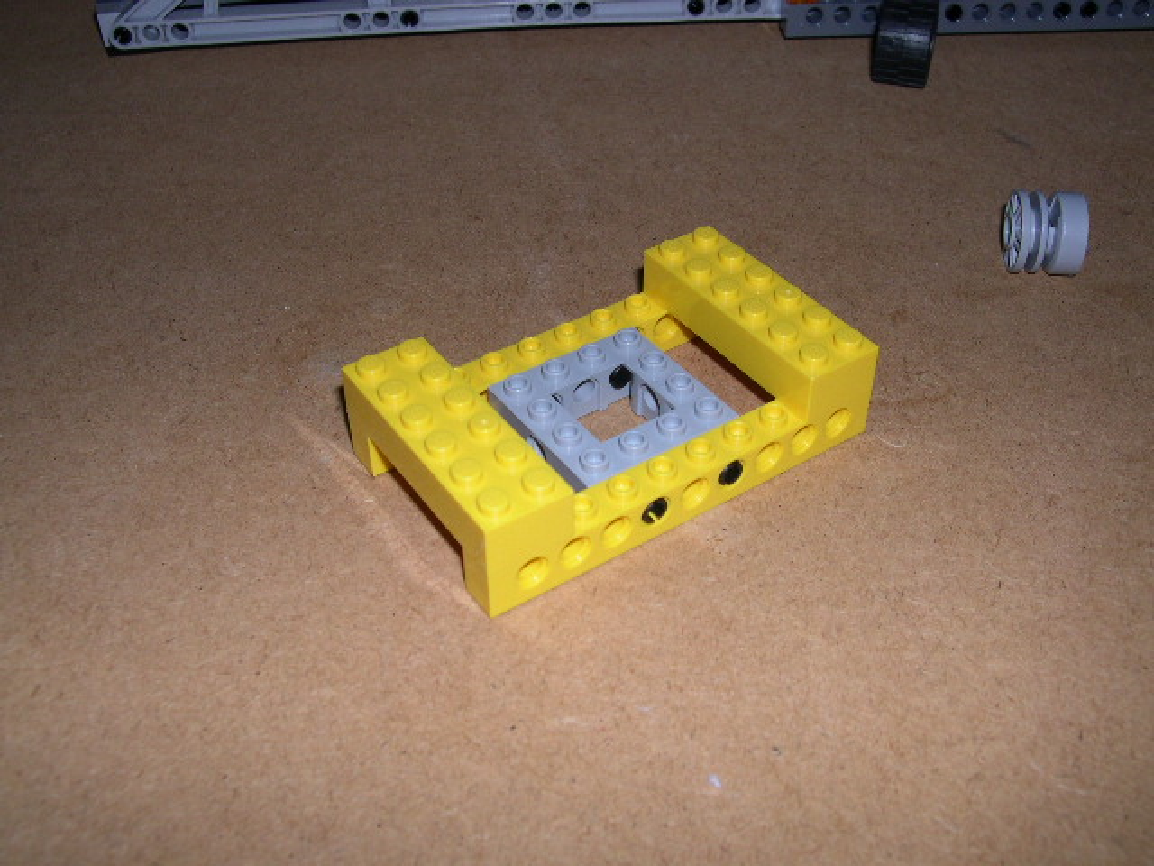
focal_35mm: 38
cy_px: 433
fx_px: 1267
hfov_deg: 49.0
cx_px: 577
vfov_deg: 37.7
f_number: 7.6
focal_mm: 8
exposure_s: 1/60
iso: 100
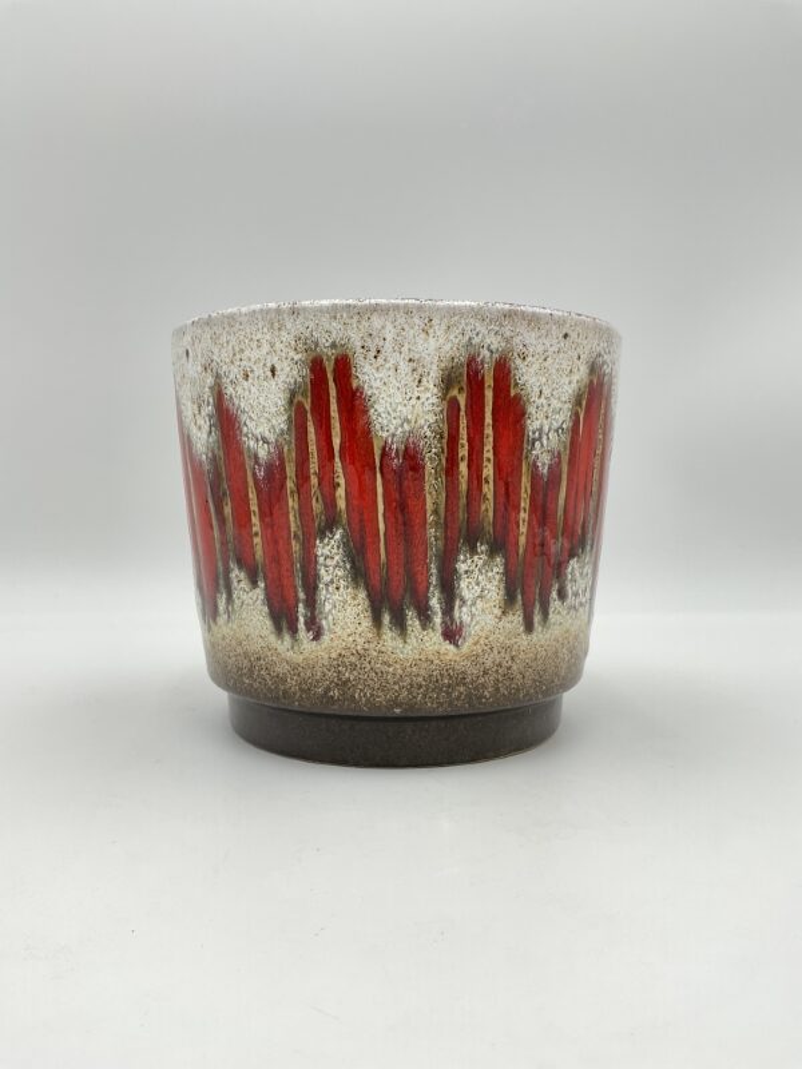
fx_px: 896
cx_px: 401
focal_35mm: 29
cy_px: 534
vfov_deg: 61.7
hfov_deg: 48.2
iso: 20
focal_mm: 3
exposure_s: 1/201
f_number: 1.8
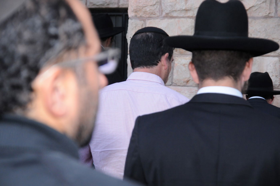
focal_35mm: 82
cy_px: 93
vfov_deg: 16.5
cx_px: 140
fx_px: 641
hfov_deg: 24.7
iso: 1250
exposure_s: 1/125
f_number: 4.2
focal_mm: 55
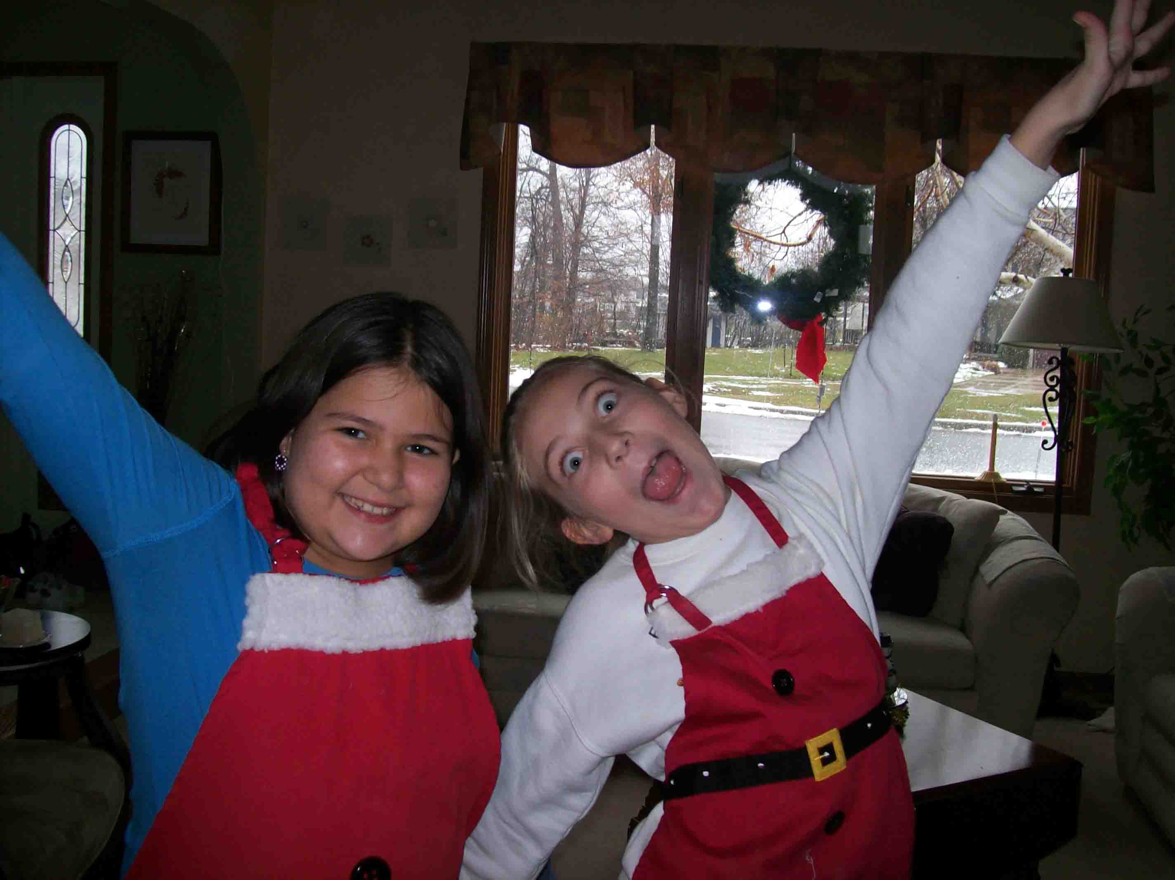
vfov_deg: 39.6
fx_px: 1222
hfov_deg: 51.4
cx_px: 588
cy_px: 440
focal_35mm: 36
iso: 80
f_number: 2.7
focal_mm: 6
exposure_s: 1/64
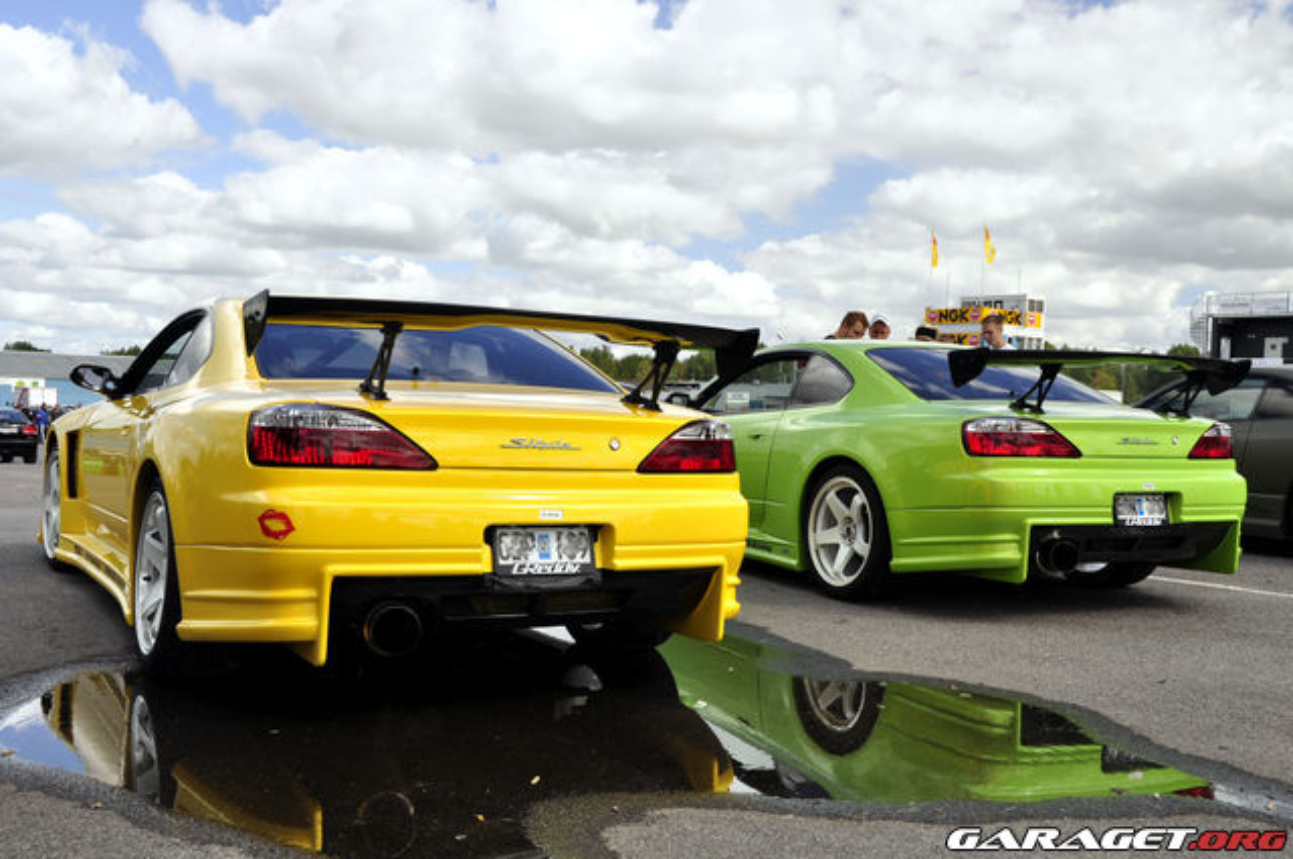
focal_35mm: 39
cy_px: 430
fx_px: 1399
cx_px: 646
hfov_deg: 49.6
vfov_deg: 34.1
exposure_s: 1/125
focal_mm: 26
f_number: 9
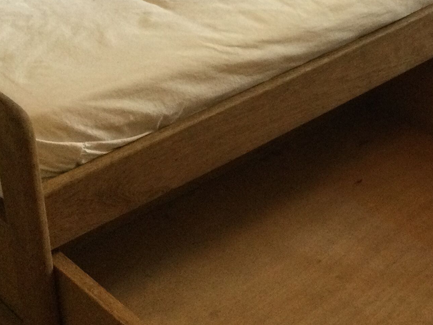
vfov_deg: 18.6
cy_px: 130
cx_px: 334
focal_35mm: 79
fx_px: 988
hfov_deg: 24.4
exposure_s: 1/33
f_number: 2.4
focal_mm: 3.3
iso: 160
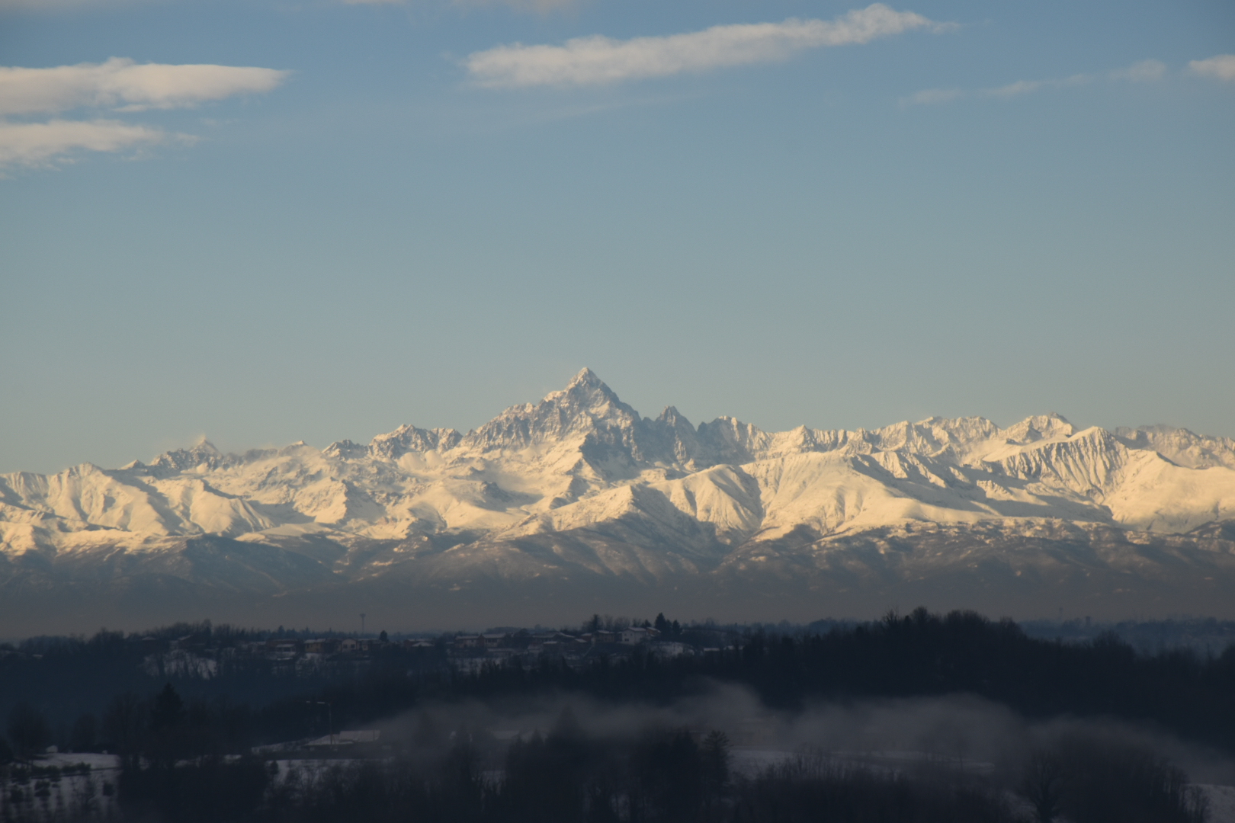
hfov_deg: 9.8
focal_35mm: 210
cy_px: 412
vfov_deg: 6.5
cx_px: 618
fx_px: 7204
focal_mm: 140
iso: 200
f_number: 11
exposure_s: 1/320
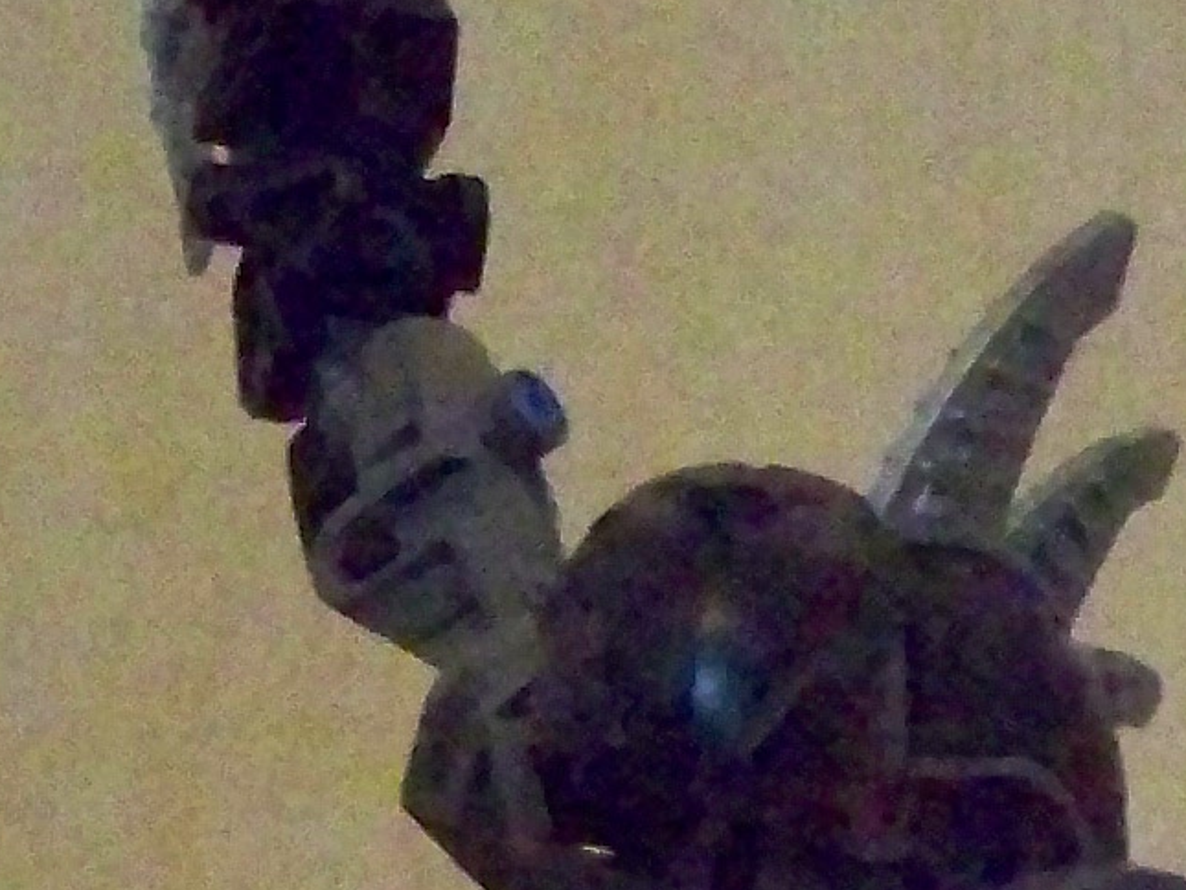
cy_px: 1548
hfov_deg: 10.9
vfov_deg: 8.0
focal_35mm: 181
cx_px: 829
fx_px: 6203
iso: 1600
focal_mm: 6.3
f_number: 2.8
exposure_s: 1/80
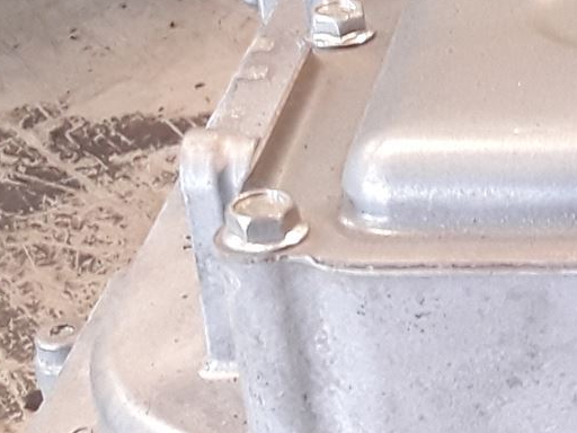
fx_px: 1867
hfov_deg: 16.2
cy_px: 407
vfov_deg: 13.1
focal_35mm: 112
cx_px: 852
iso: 100
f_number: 1.9
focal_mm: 2.91
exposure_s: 1/17
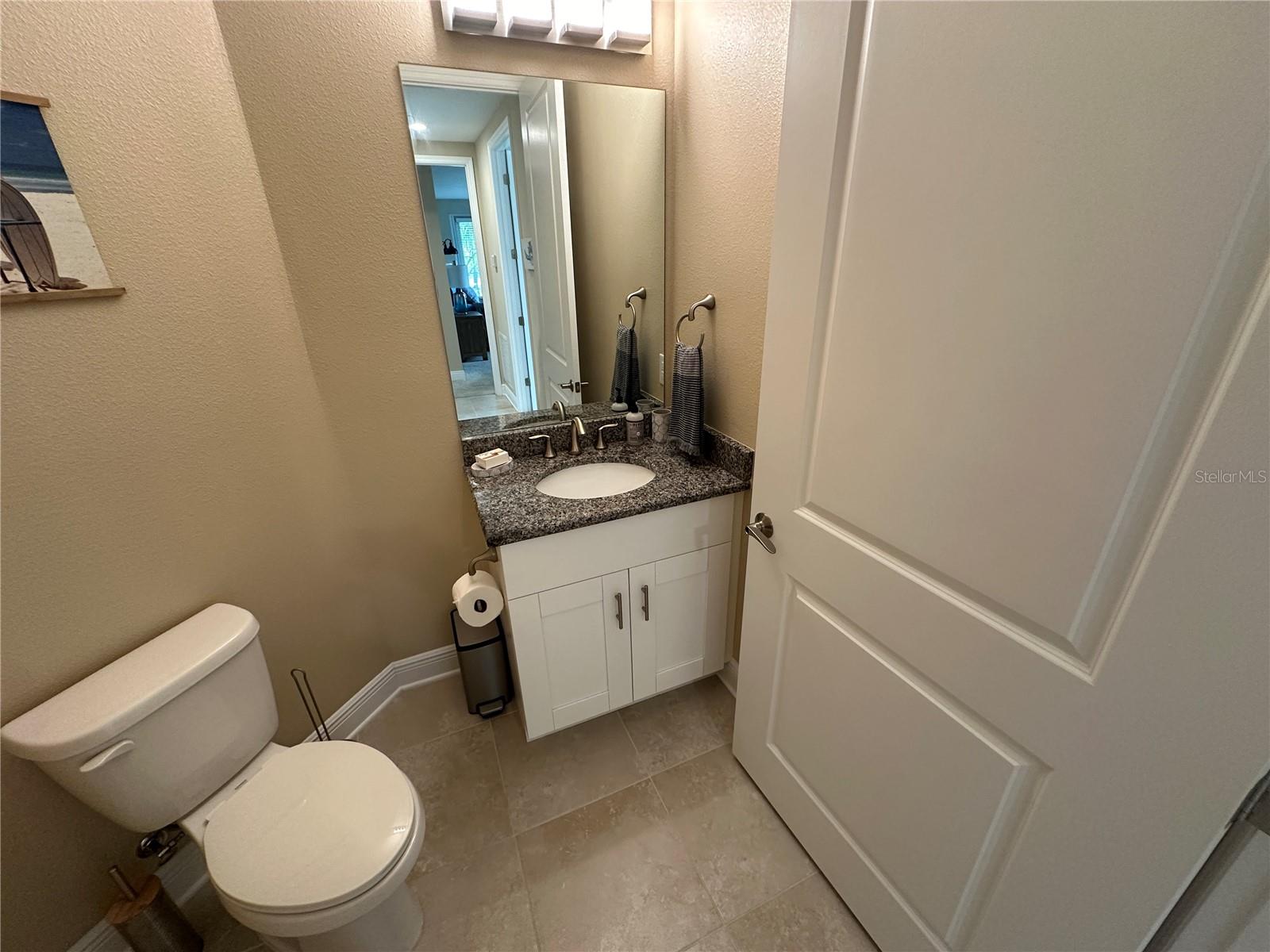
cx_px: 635
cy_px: 476
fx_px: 514
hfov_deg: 102.1
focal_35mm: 14
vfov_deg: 85.7
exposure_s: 1/60
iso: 250
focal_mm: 2.22
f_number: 2.2
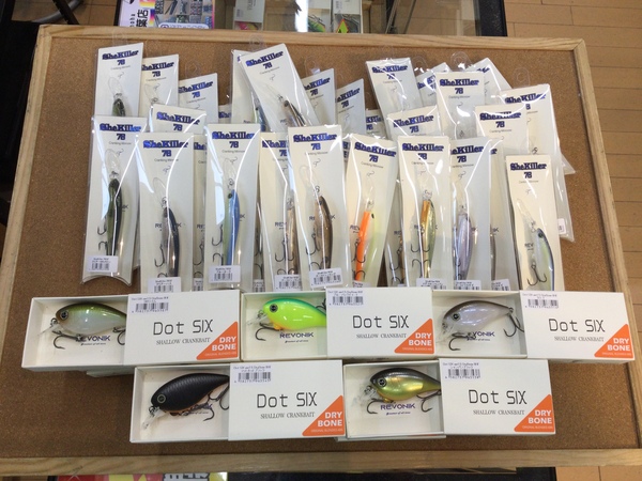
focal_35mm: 31
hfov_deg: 58.4
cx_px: 321
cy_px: 240
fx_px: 575
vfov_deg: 45.4
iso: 40
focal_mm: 3.3
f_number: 2.4
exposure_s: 1/120
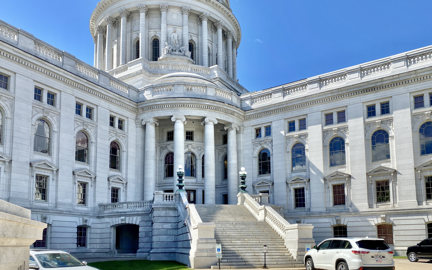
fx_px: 330
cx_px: 214
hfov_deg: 66.5
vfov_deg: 44.5
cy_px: 127
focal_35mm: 28
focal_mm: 4.25
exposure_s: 1/2410
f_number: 1.8
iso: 32
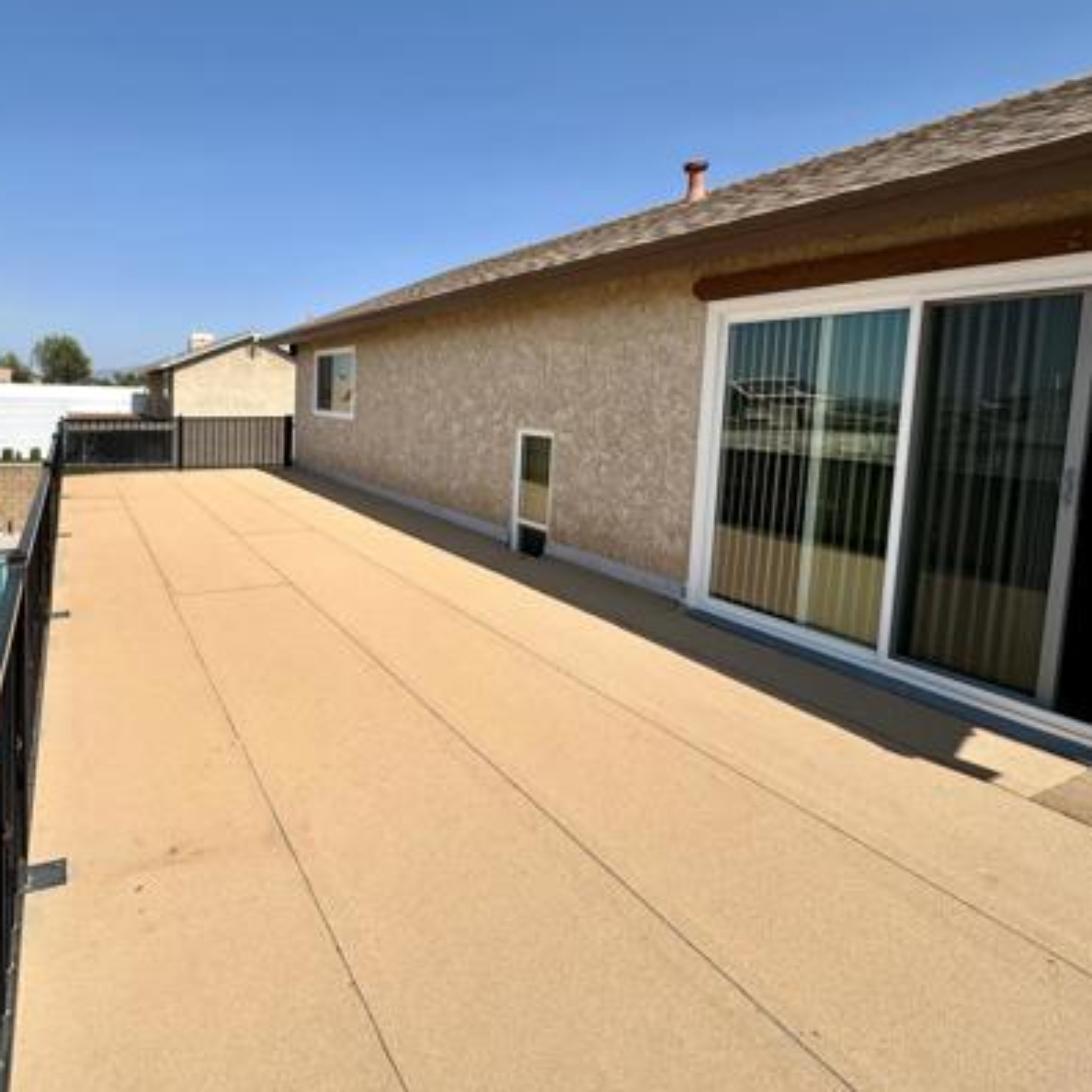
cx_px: 358
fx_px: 714
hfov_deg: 72.4
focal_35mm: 20
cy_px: 455
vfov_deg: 74.3
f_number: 2.2
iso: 50
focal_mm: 2.22
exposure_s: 1/3300
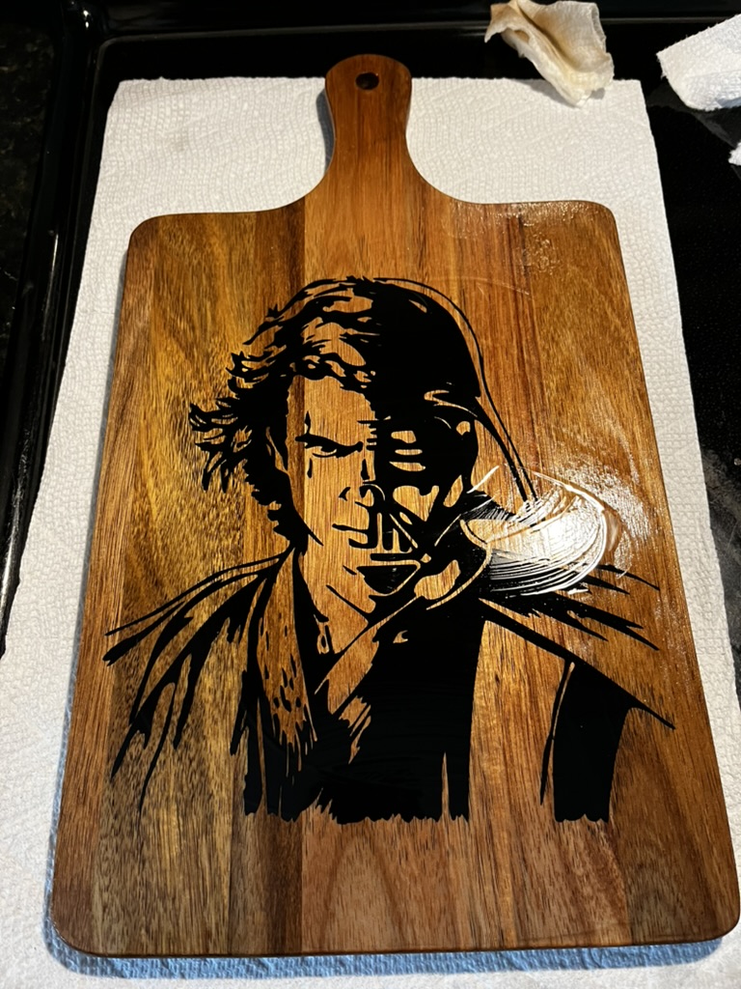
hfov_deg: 53.1
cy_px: 494
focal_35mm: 26
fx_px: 742
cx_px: 370
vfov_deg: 67.3
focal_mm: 5.1
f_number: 1.6
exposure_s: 1/60
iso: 400
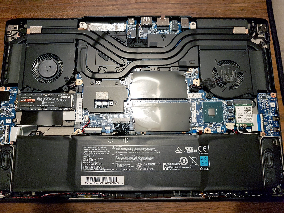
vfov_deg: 53.1
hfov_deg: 67.3
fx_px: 213
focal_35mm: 26
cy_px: 106
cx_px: 142
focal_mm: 4.2
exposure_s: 1/20
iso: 250
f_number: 1.7
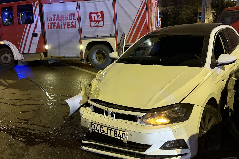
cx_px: 120
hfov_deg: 55.8
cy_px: 55
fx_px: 226
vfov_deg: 38.5
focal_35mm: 34
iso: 800
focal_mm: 6.76
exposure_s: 1/33
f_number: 1.78
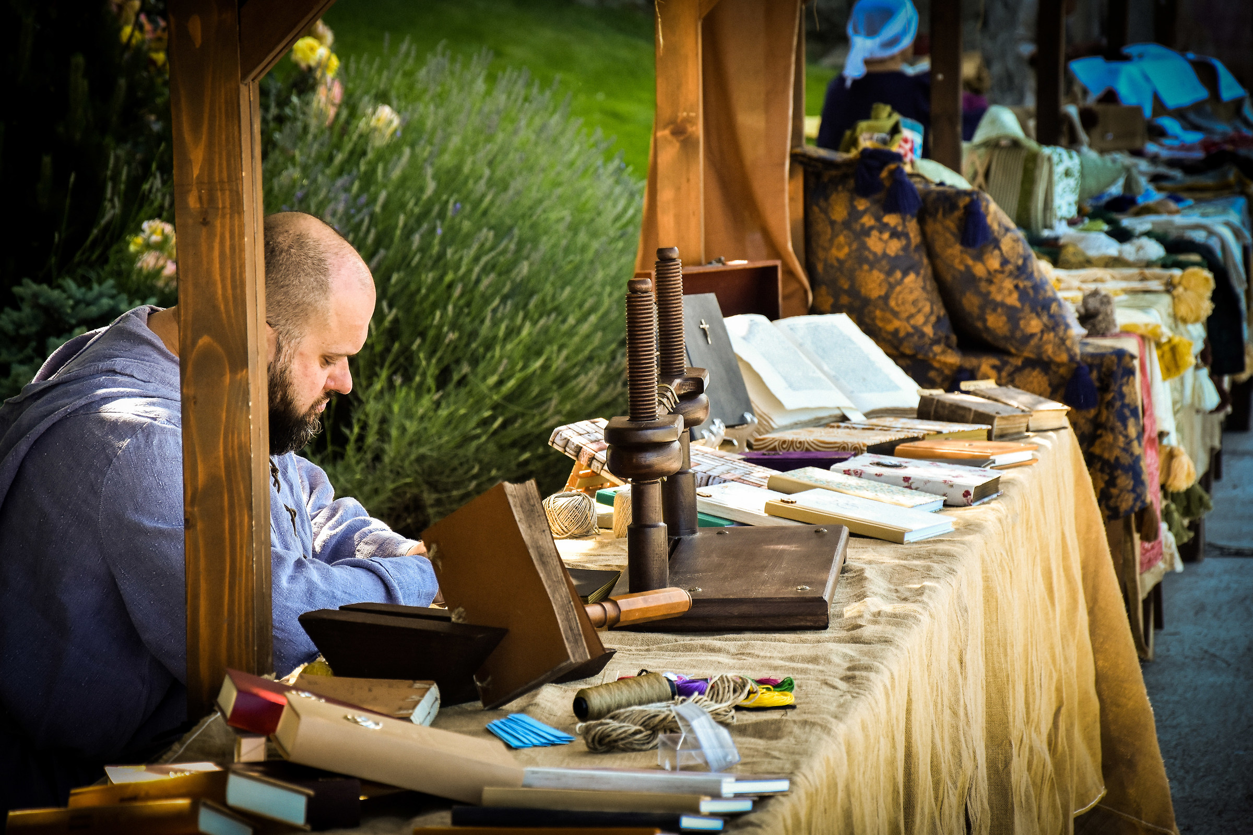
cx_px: 626
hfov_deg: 15.2
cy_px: 418
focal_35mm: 135
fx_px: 4698
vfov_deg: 10.2
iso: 500
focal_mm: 90
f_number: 5.6
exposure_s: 1/320
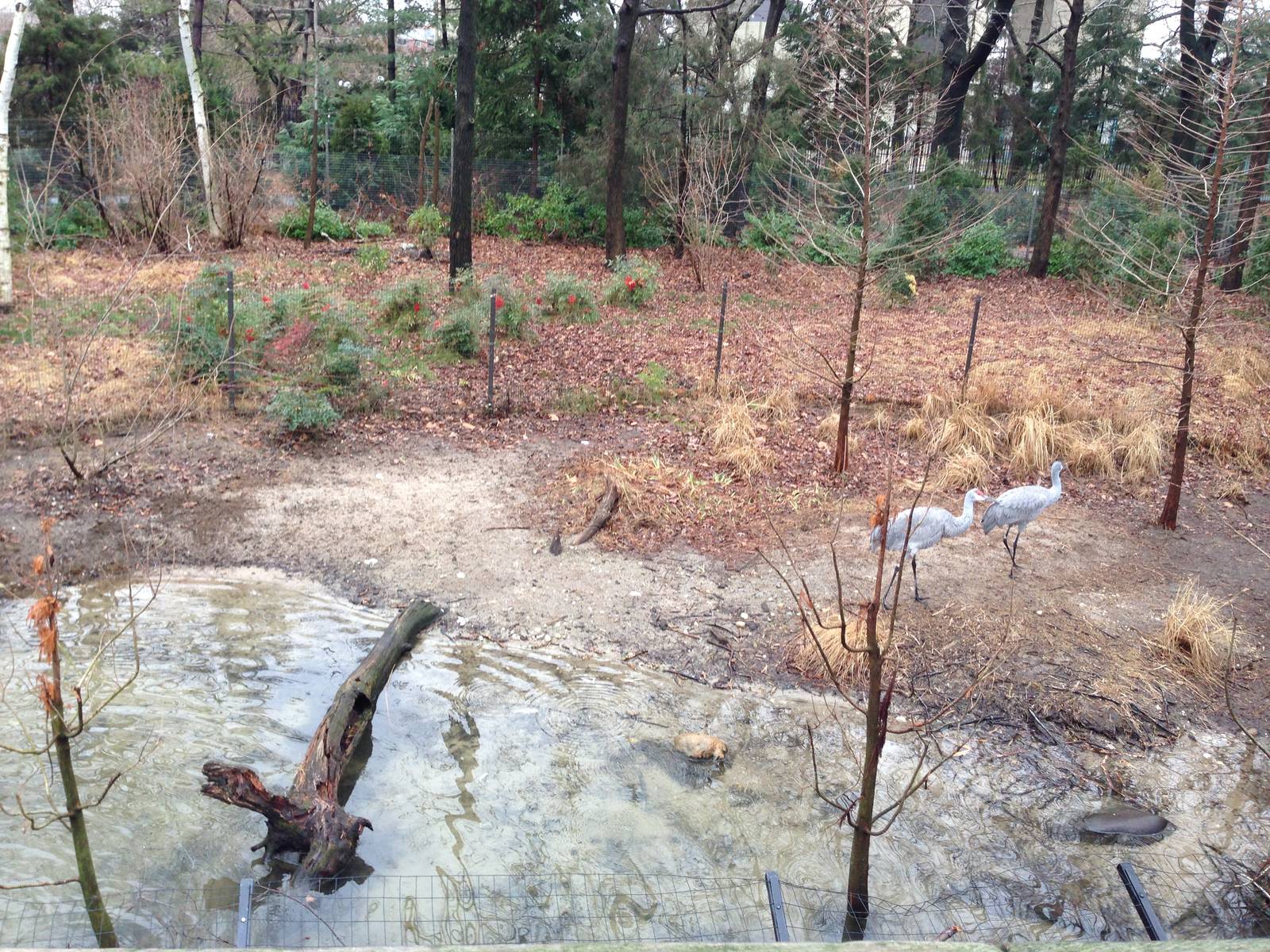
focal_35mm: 33
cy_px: 476
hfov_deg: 55.4
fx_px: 1211
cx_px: 635
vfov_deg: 42.9
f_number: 2.4
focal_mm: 4.13
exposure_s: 1/120
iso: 80
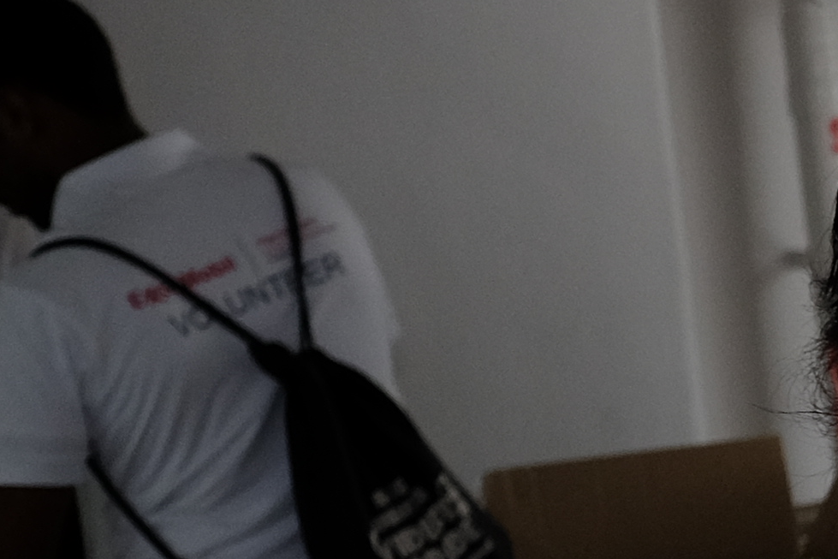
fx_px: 4074
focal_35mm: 175
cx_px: 2036
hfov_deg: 10.2
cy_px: 1044
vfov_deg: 7.6
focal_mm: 23
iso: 1000
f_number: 4
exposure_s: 1/125
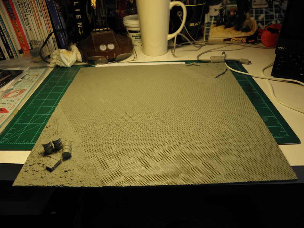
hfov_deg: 67.3
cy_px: 114
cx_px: 152
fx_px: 228
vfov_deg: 53.1
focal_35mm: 26
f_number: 2.8
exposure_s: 1/40
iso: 100
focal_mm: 4.6
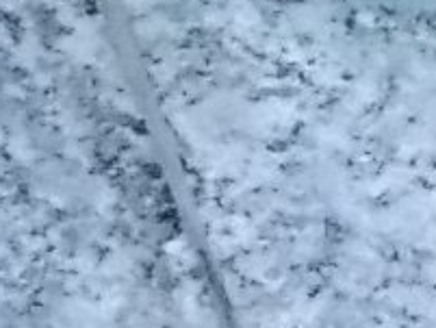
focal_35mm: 207
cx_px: 1258
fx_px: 2609
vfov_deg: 6.1
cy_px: -936
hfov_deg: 8.3
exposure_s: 1/200
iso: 400
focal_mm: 4.6
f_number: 3.2
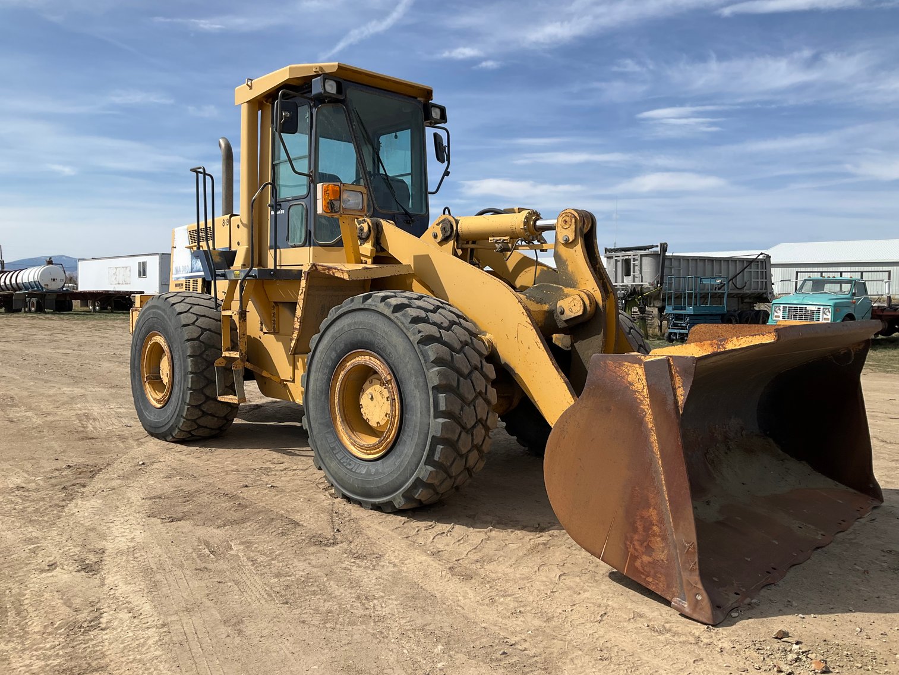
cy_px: 338
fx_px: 753
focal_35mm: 29
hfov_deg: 61.7
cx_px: 450
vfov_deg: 48.2
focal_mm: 3
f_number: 1.8
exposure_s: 1/2320
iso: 25
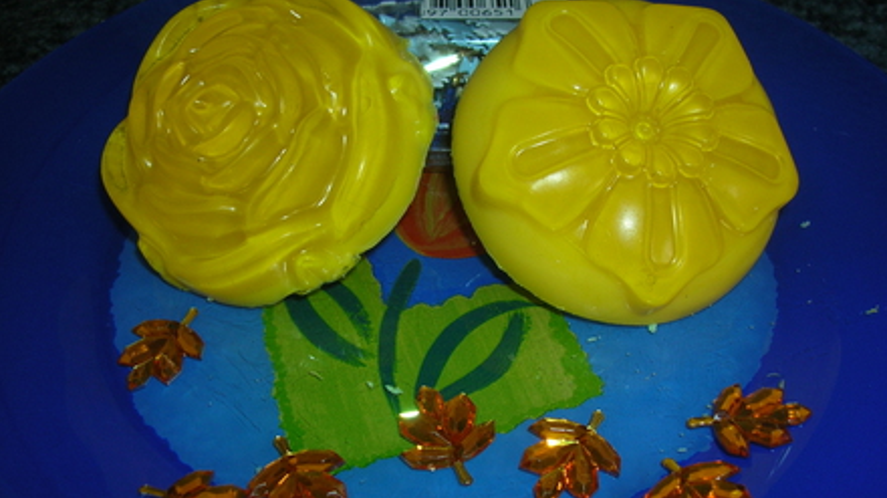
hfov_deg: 51.6
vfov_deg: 30.4
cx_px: 450
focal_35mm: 39
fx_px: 917
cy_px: 279
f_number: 2.8
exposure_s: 1/60.1
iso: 50
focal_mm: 5.8
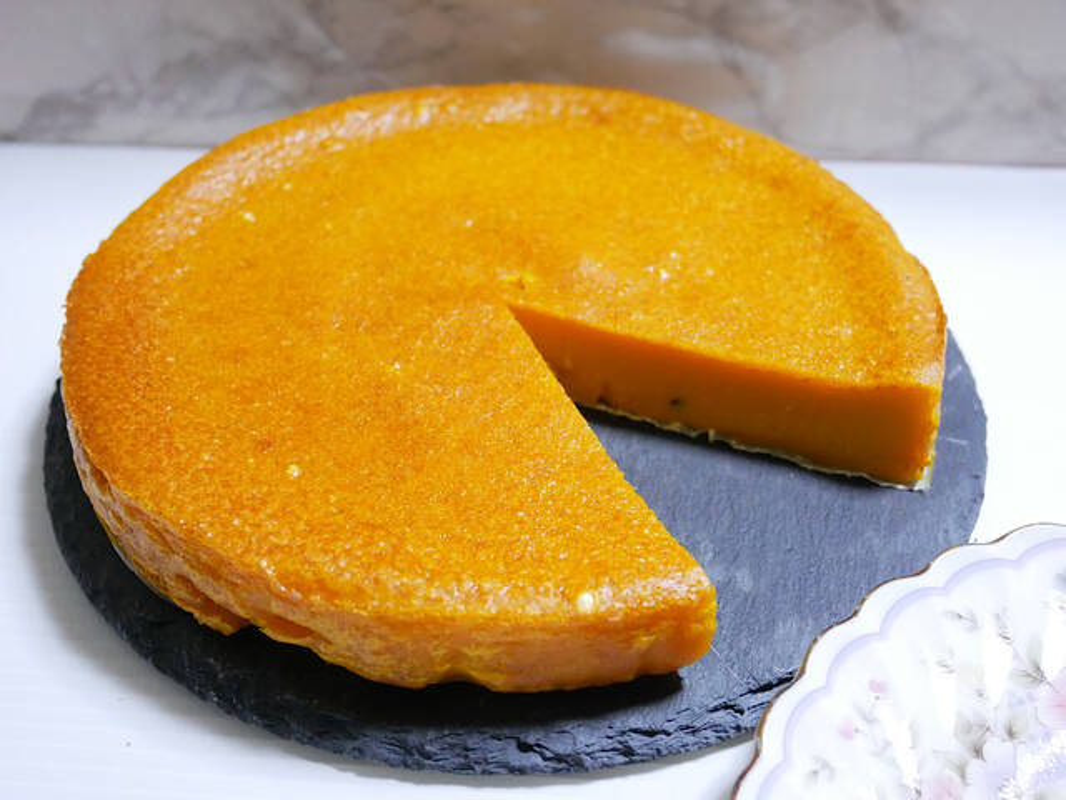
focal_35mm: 38
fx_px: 1170
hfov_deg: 49.0
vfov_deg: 37.7
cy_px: 400
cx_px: 533
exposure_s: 1/40
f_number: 4.3
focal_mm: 19
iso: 3200
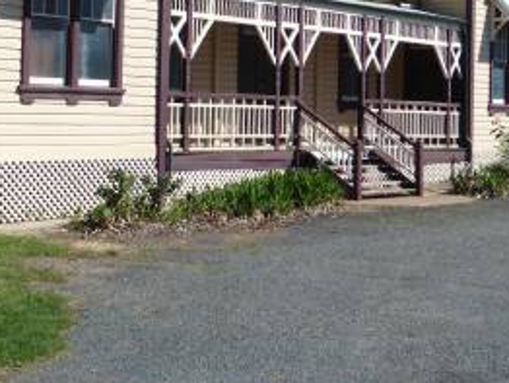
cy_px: 106
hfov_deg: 26.6
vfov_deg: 20.1
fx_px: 1074
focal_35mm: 73
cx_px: 196
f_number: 3.5
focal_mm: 5
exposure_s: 1/1000
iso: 100
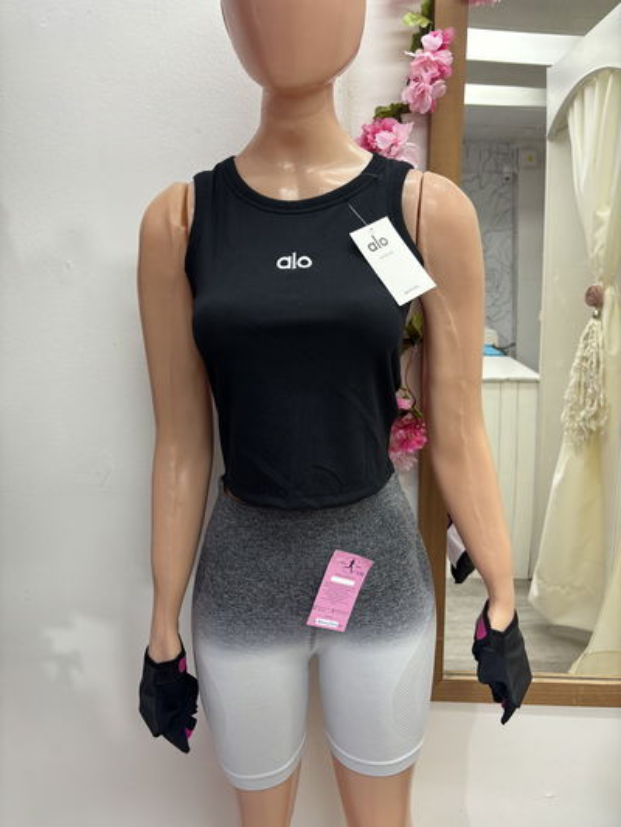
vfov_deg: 67.3
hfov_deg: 53.1
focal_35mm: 26
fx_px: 622
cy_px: 414
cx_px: 310
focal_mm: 5.96
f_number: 1.6
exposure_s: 1/50
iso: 80
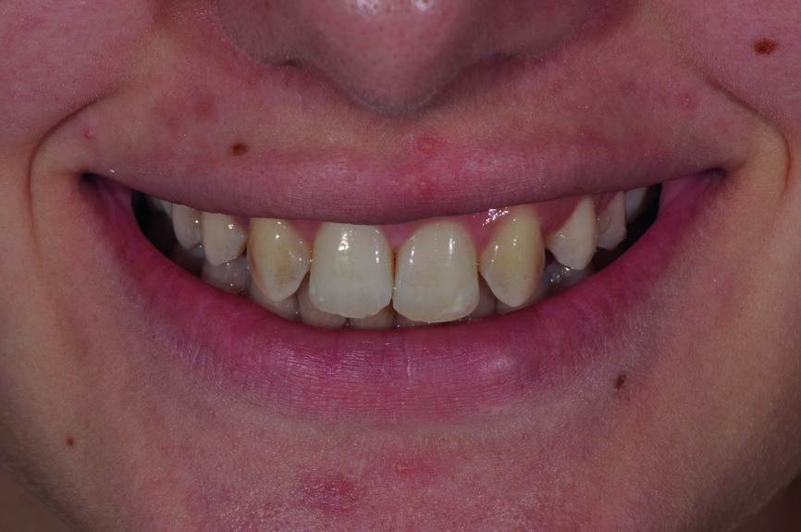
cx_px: 400
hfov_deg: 13.1
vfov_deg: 8.7
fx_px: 3500
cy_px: 266
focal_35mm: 158
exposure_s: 1/200
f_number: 22
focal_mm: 105
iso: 200
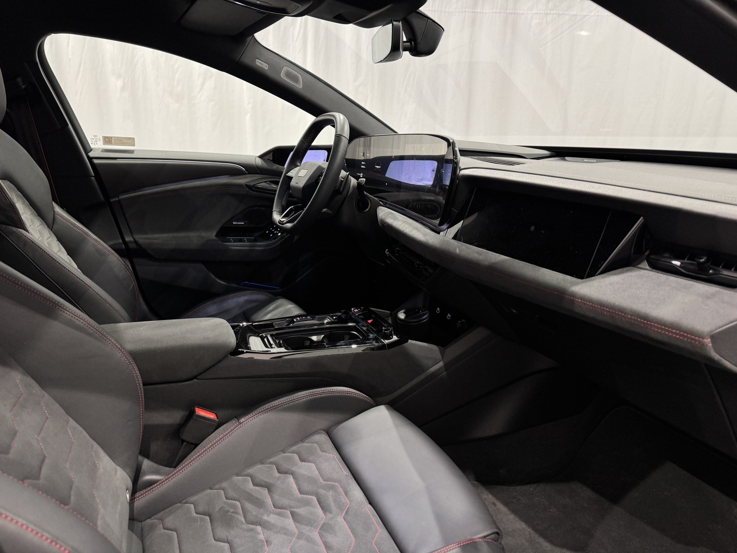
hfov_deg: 71.6
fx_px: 511
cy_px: 276
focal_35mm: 24
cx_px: 368
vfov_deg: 56.8
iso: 160
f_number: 1.78
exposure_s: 1/100
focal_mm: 6.76
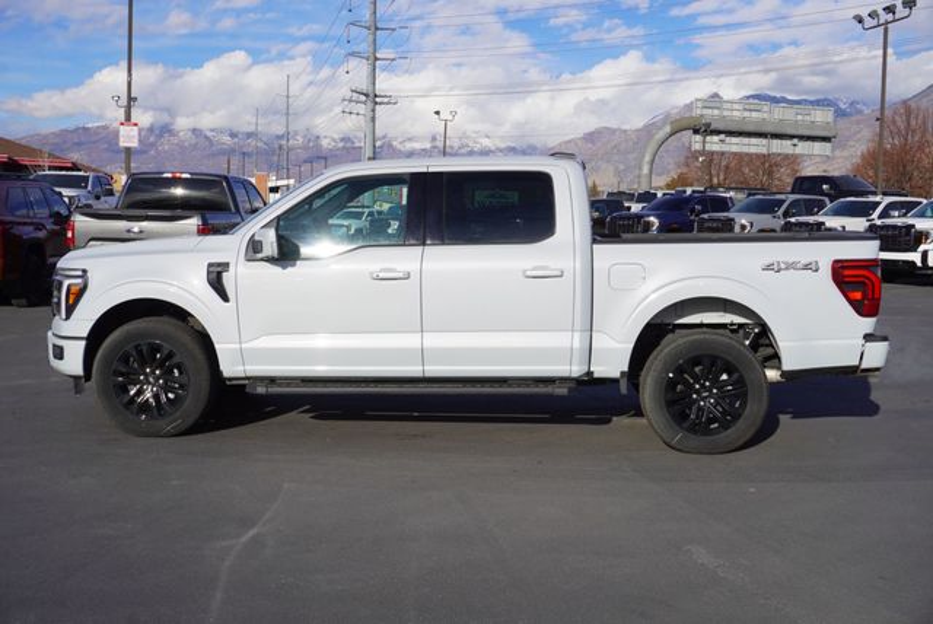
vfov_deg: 29.9
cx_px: 466
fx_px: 1167
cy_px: 312
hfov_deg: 43.6
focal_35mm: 45
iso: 100
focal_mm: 30
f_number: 11
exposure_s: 1/200
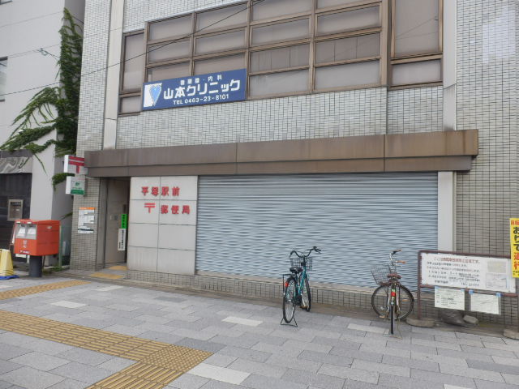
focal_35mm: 24
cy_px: 194
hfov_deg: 71.6
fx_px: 360
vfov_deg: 56.8
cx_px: 260
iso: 80
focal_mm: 4.2
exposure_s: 1/160
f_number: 3
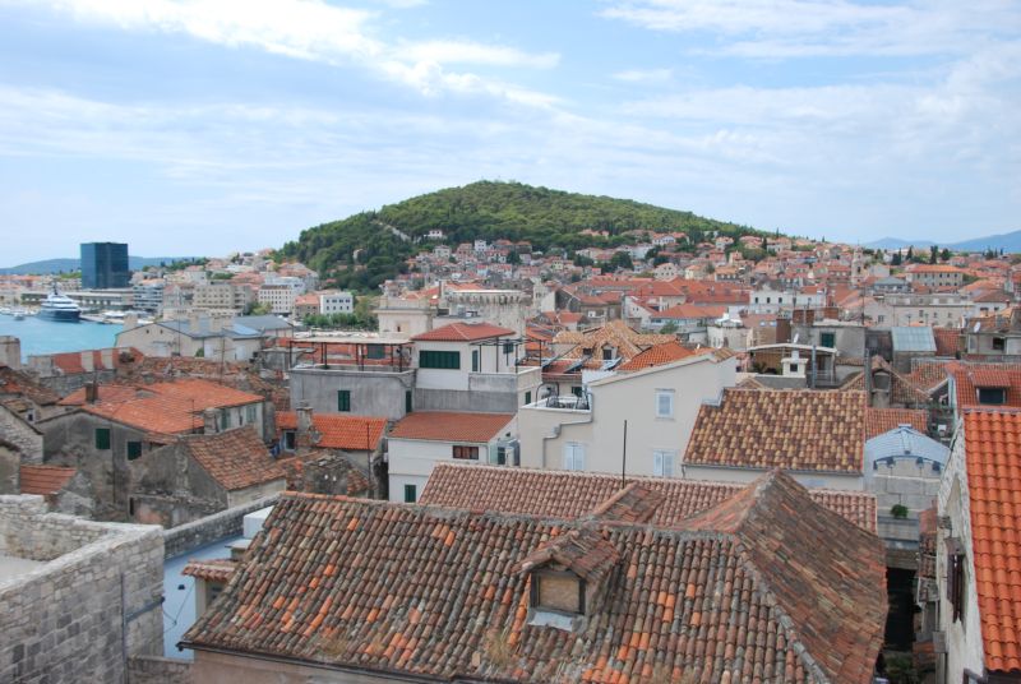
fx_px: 1022
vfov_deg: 37.0
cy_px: 342
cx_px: 510
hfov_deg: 53.1
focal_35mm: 36
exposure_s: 1/250
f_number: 8
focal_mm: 24
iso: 100
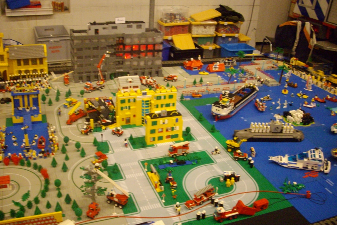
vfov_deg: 34.2
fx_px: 365
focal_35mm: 39
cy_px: 111
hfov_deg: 49.5
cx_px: 170
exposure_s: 1/15
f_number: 2.8
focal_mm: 6.2
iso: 400
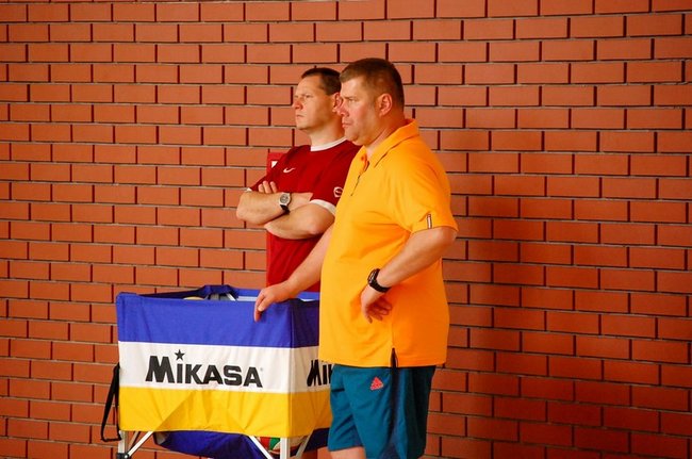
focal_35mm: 174
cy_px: 230
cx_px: 346
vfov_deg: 7.9
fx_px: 3339
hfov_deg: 11.8
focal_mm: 116
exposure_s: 1/160
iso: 1600
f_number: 4.8
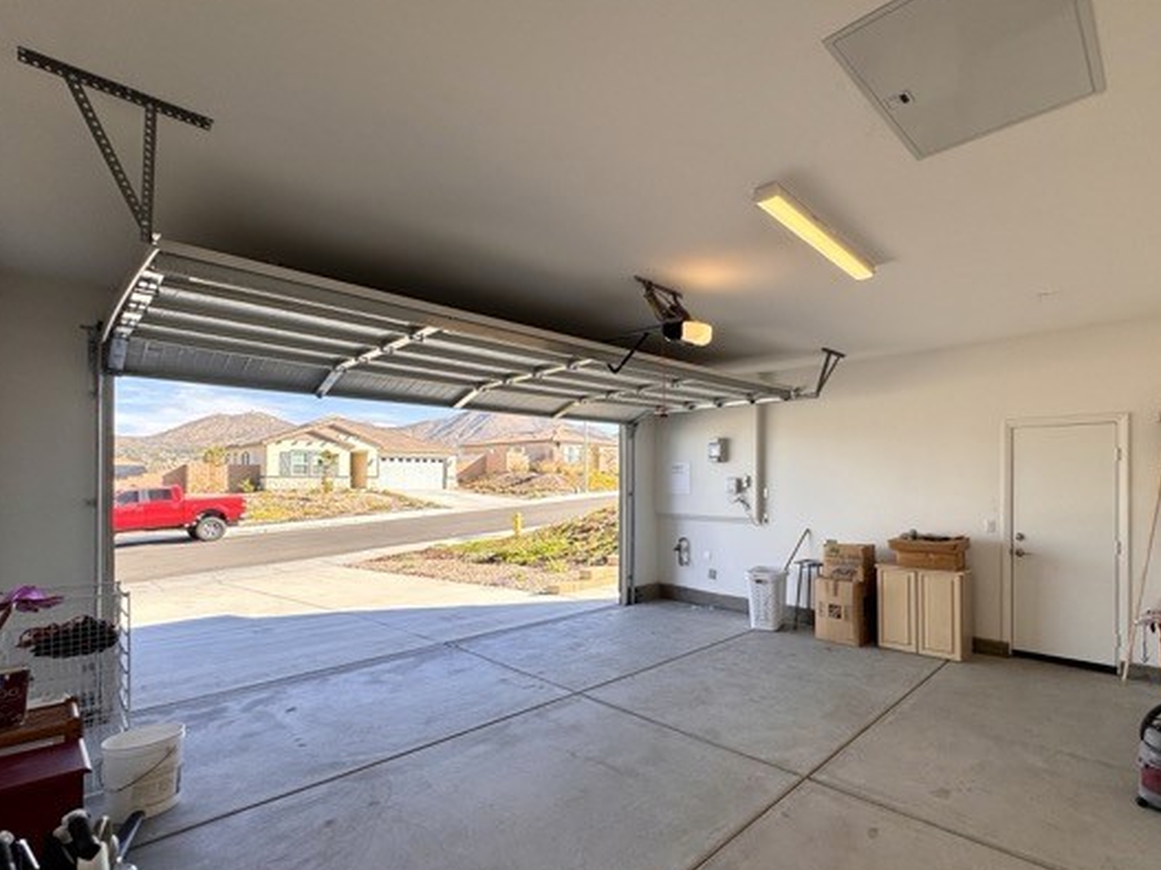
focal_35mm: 17
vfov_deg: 74.5
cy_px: 478
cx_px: 690
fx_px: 570
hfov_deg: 90.0
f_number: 2.2
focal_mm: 2.22
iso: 40
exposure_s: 1/347
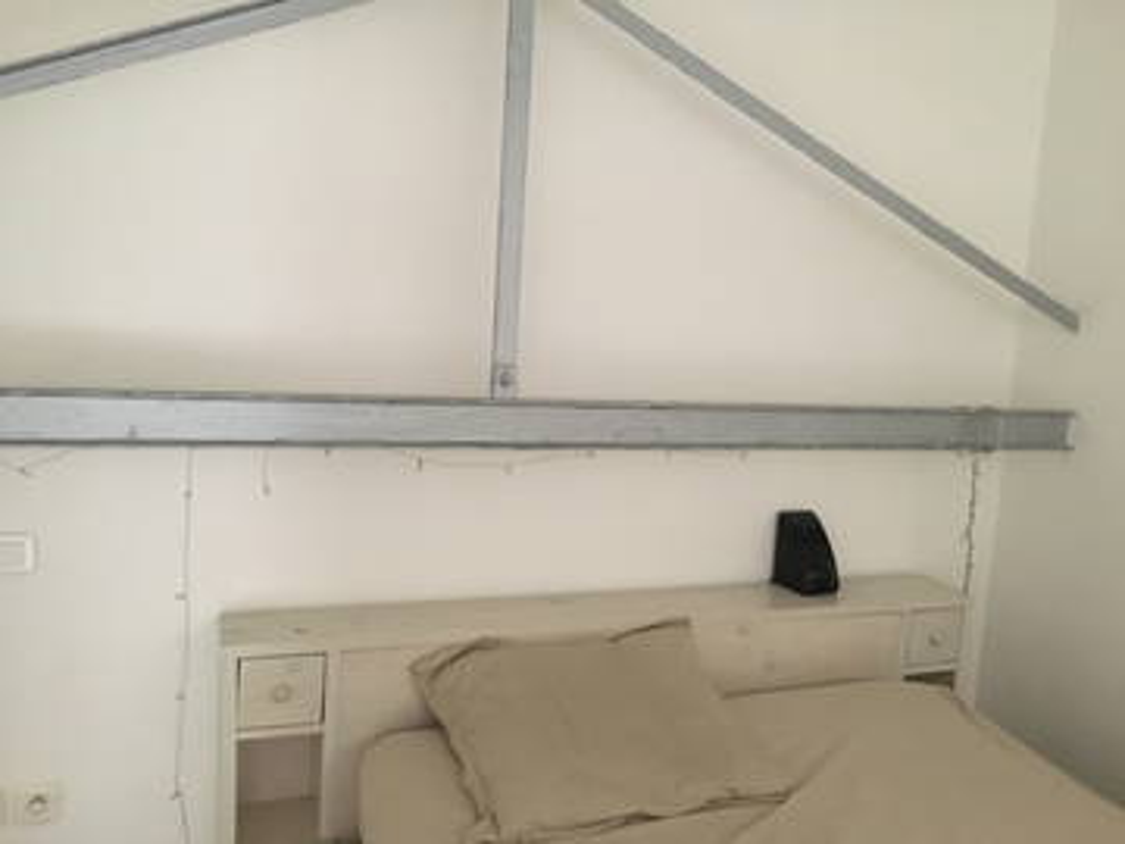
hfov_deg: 61.7
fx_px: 942
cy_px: 422
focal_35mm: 29
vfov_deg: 48.2
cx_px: 562
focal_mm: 4.15
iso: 250
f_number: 2.2
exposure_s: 1/17
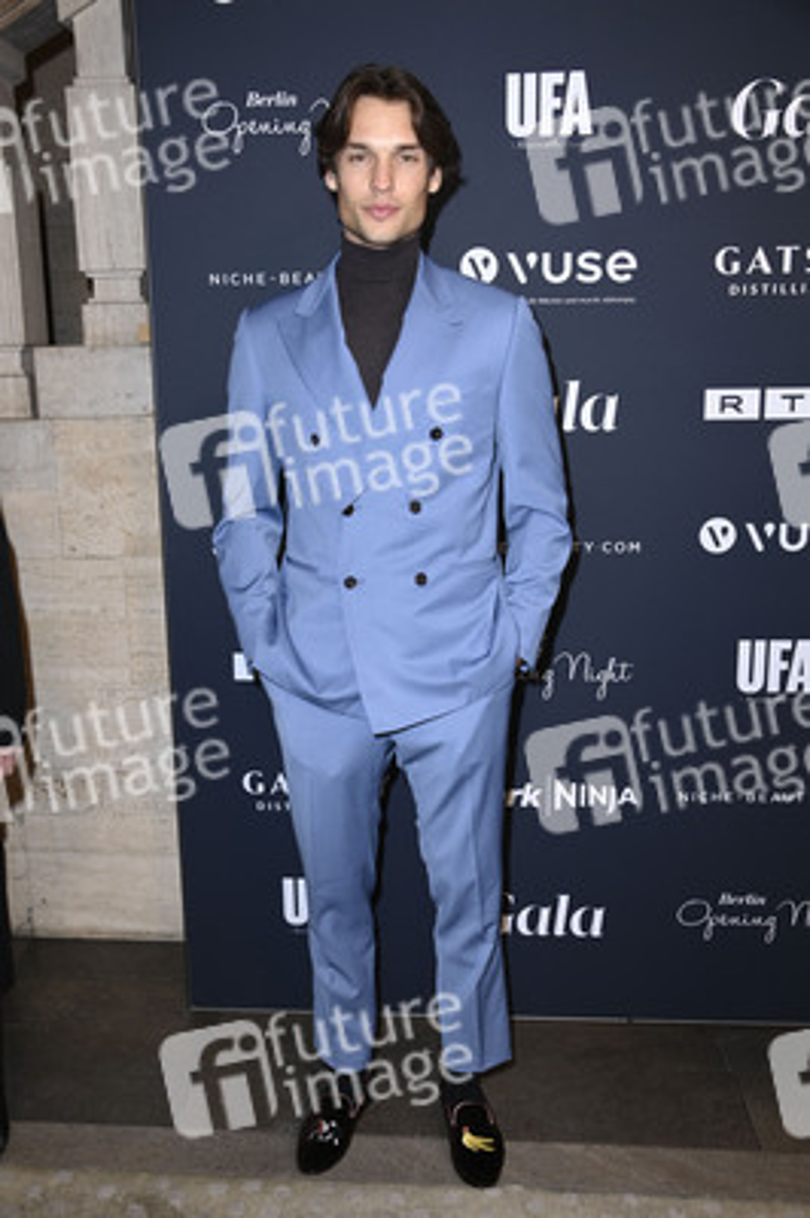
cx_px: 405
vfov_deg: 55.8
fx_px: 1149
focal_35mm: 34
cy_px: 609
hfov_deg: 38.8
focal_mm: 34
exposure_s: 1/250
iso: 640
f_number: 5.6
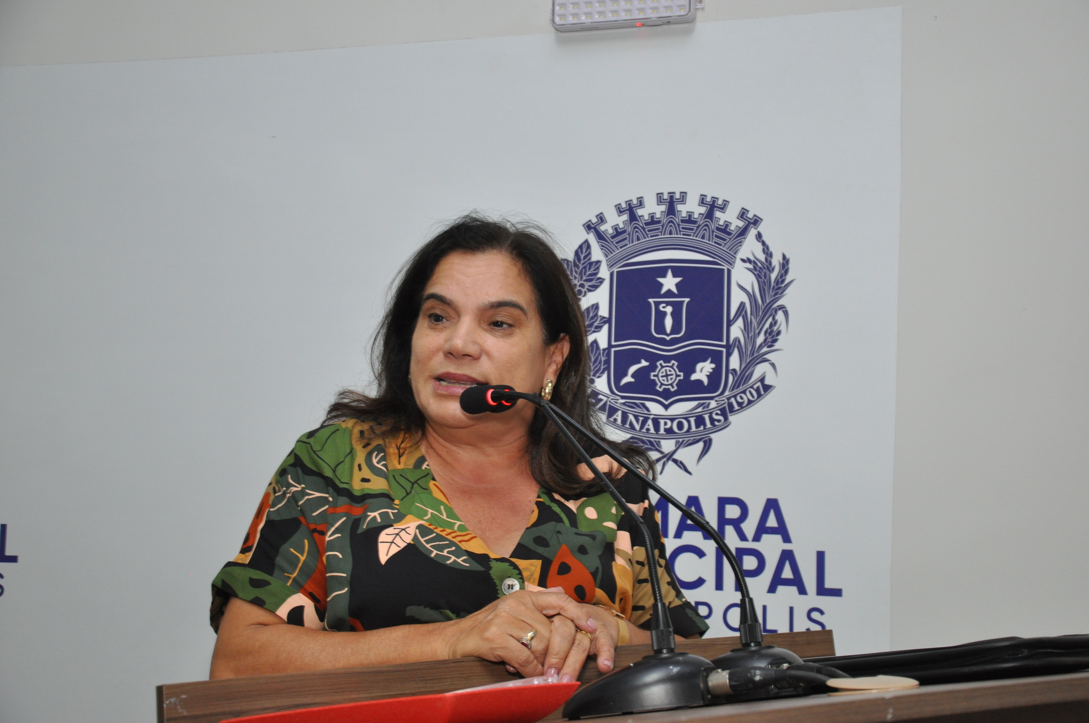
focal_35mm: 60
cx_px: 544
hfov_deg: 33.4
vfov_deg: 22.6
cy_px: 362
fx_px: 1813
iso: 800
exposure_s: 1/60
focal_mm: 40
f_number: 5.6
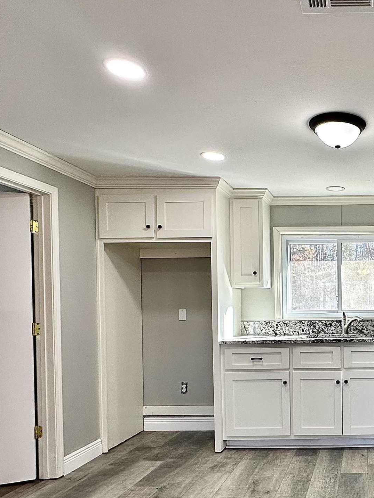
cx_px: 363
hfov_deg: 41.5
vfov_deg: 59.3
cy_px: 308
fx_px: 432
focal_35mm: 30
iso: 80
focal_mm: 2.22
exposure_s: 1/120
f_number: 2.2
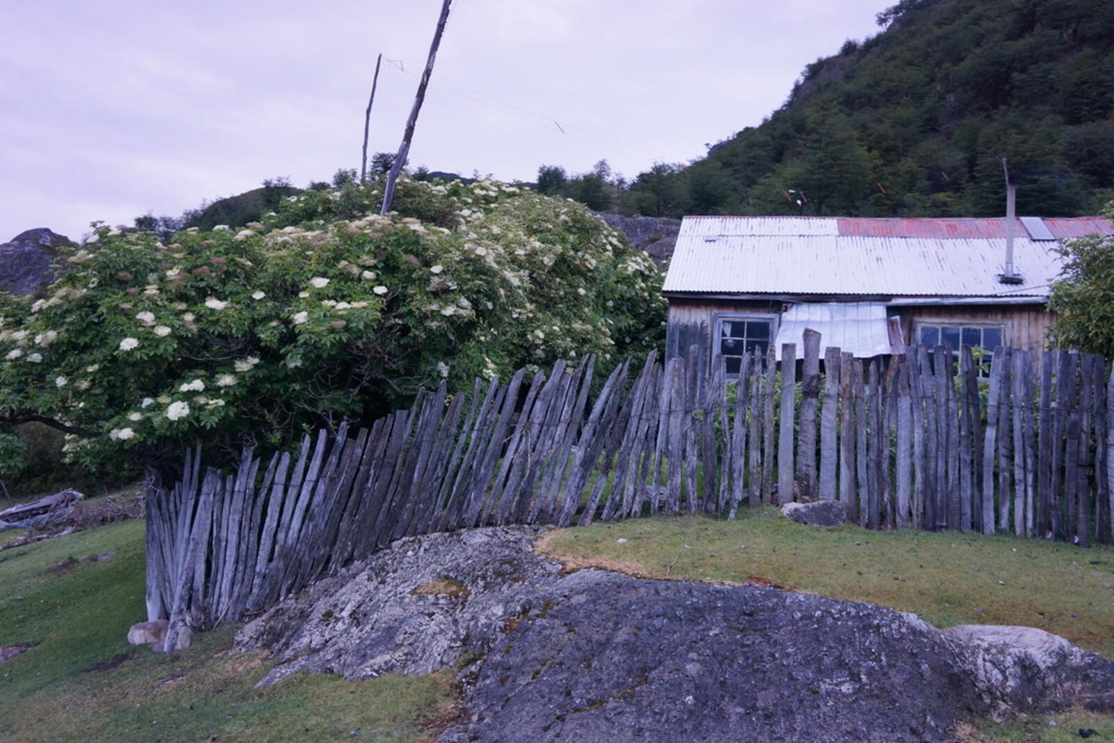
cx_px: 557
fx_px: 928
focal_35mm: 30
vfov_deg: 43.6
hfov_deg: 61.9
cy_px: 372
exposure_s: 1/60
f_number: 4
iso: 800
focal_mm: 20
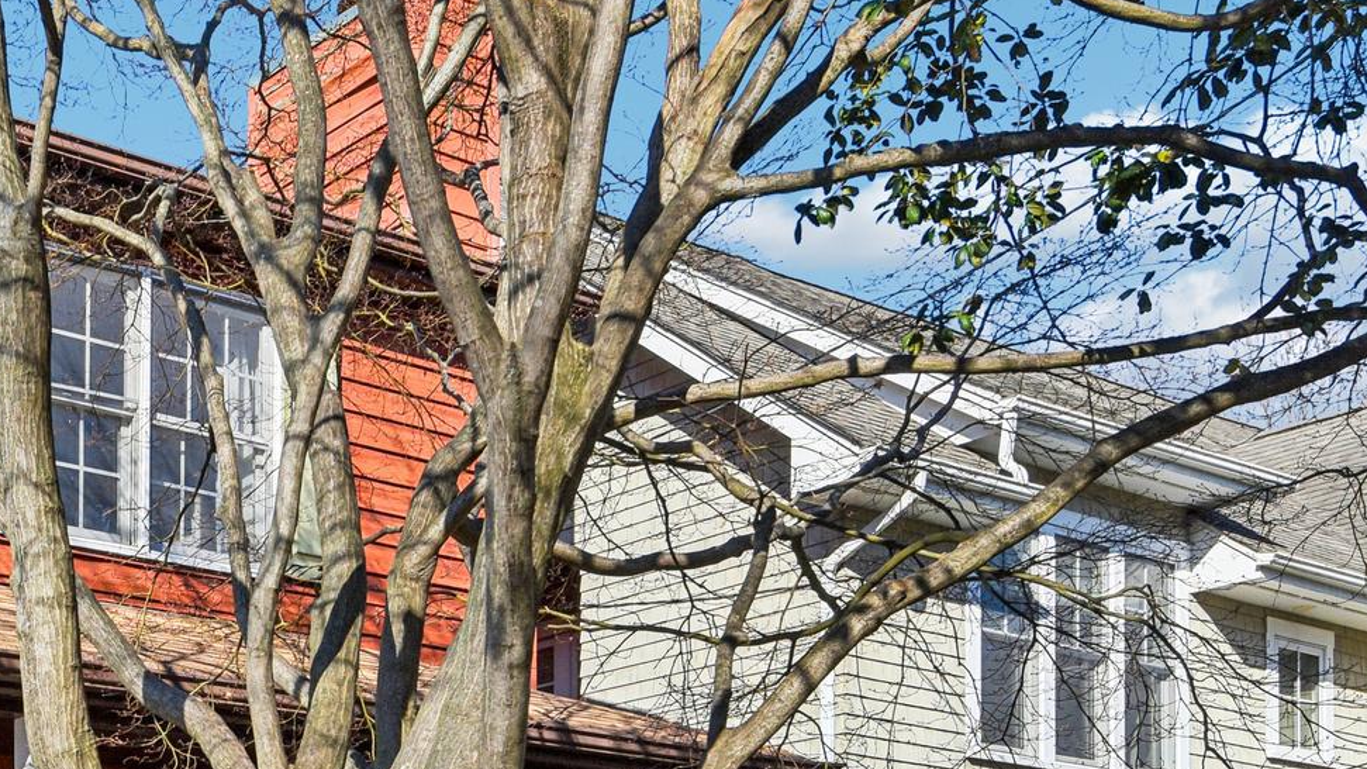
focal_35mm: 53
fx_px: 1921
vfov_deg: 21.7
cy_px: 794
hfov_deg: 35.3
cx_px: -17
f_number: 8
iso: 400
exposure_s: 1/1600
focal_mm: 24
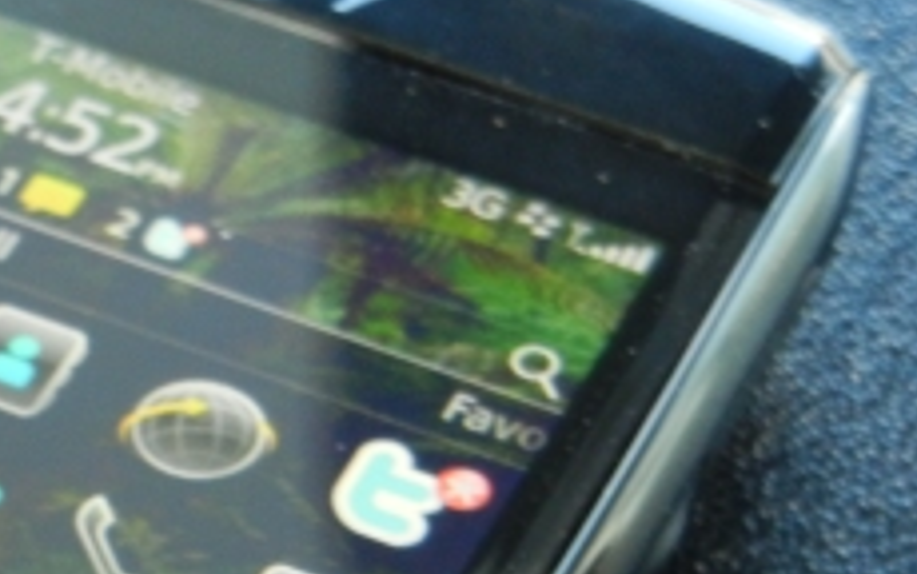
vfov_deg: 5.7
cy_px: 686
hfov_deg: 8.9
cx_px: -251
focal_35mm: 231
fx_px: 5776
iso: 400
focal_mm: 13.9
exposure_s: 1/17.7
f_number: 4.3
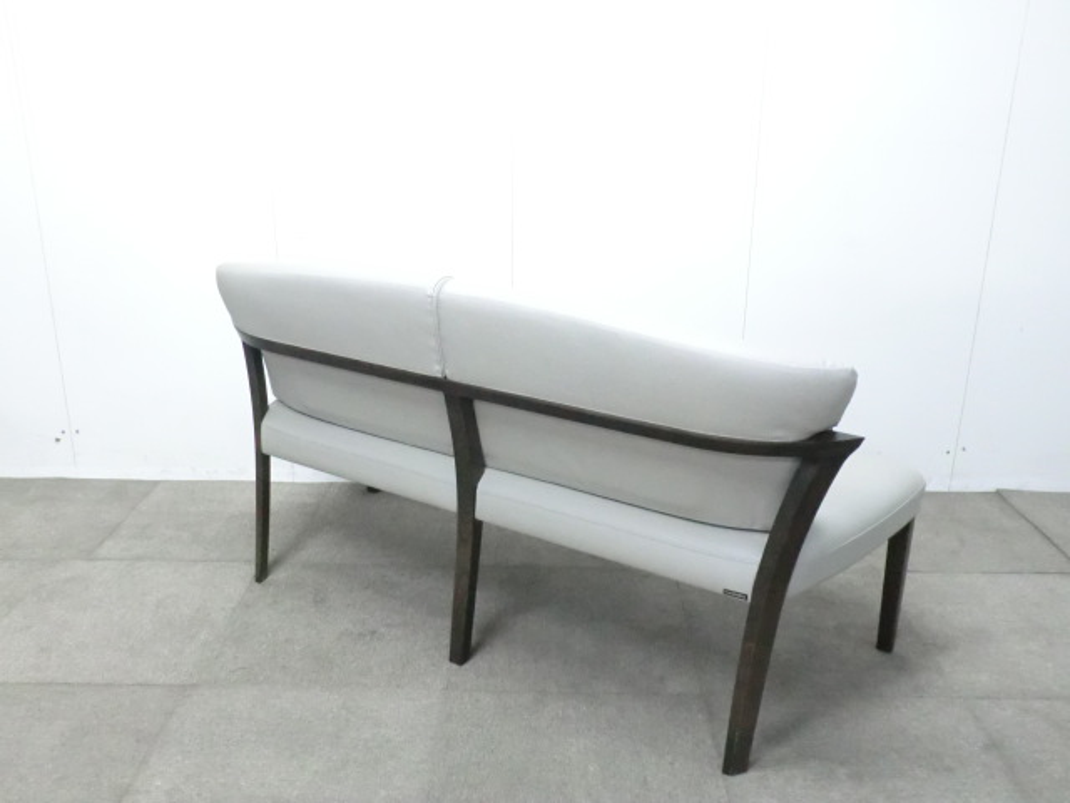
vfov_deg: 44.2
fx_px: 989
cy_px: 402
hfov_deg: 56.8
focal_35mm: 32
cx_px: 535
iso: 800
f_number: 3.5
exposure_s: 1/40
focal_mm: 5.8
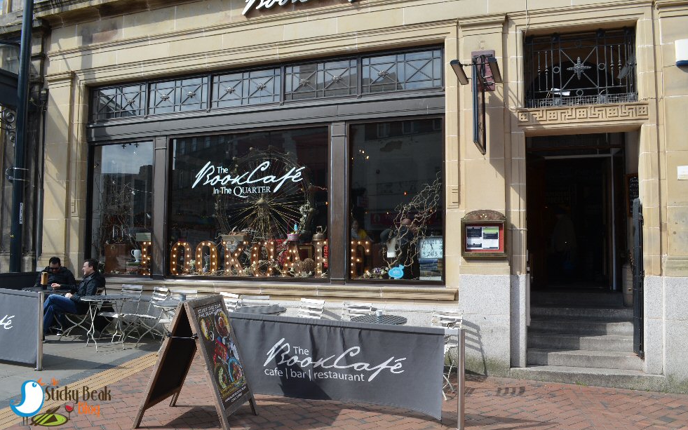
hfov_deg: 66.5
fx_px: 525
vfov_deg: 44.5
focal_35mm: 28
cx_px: 349
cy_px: 221
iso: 125
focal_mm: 18
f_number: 8
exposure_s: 1/250
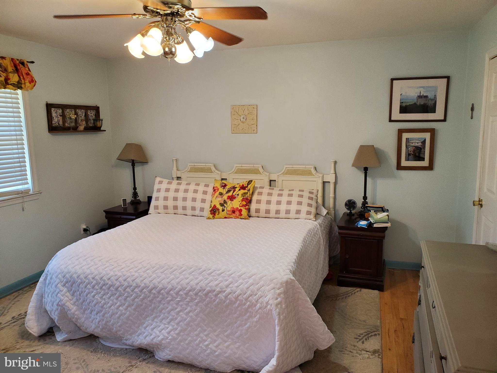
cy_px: 186
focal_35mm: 26
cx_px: 248
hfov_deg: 67.3
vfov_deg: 53.1
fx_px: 373
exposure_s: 1/60
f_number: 2.4
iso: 250
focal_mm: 4.3
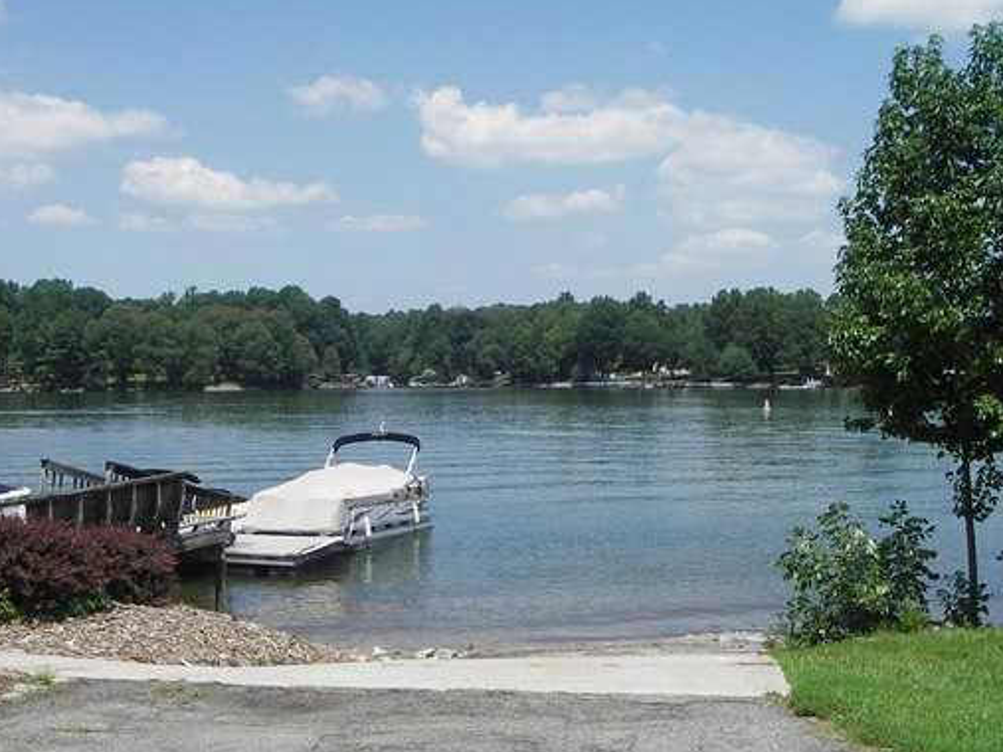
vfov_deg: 30.2
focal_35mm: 48
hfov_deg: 39.6
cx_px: 467
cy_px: 453
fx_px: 1390
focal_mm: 6.3
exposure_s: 1/200
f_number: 6.6
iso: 50
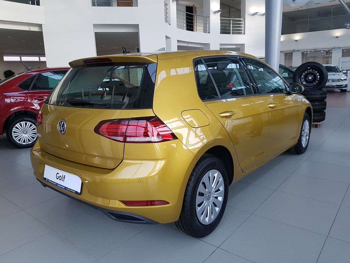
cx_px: 175
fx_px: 263
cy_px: 132
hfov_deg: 67.3
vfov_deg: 53.1
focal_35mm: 26
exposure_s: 1/100
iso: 80
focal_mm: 4.2
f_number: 1.7
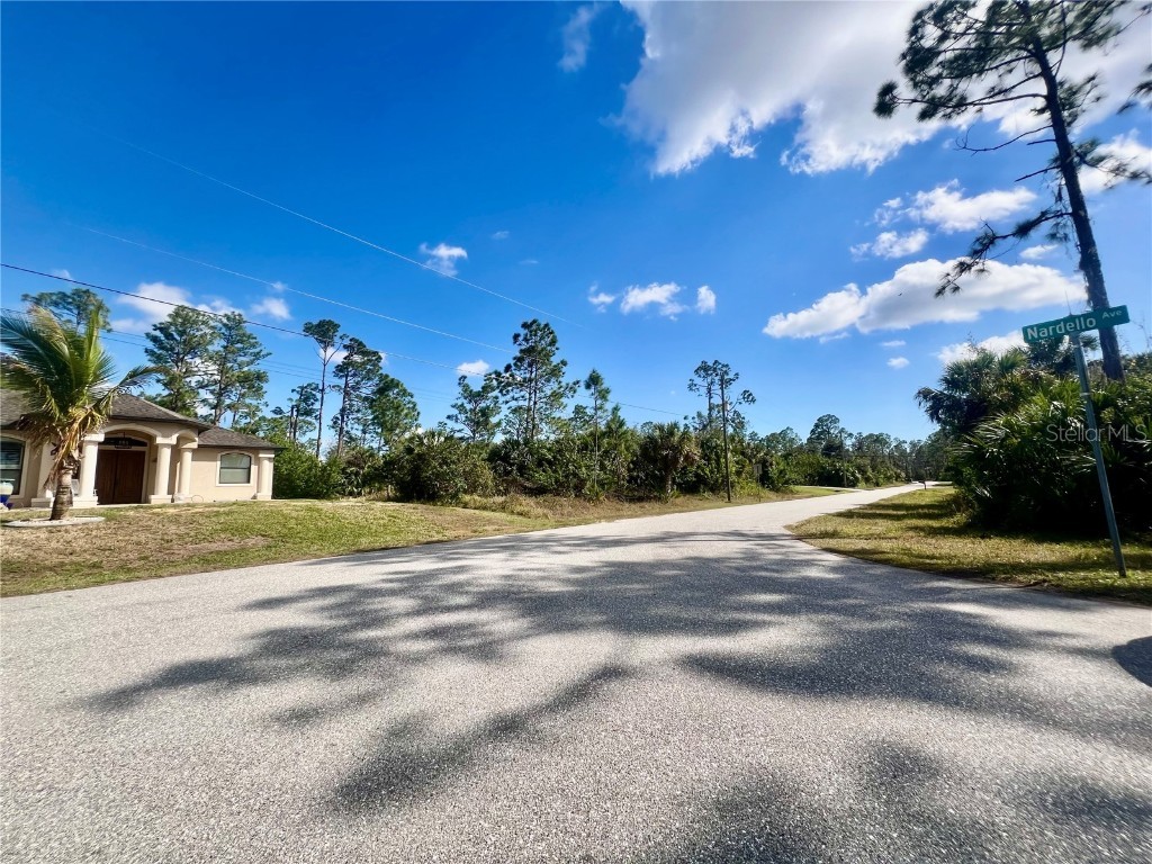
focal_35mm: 13
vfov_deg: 89.9
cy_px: 432
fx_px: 433
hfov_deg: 106.2
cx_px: 576
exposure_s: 1/1845
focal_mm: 1.57
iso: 32
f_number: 1.8
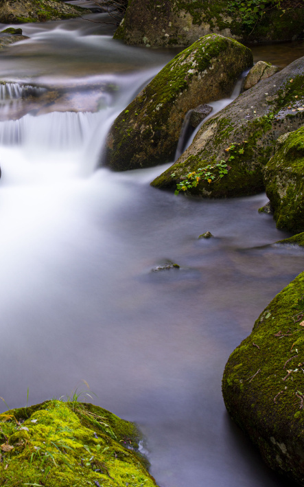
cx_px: 49
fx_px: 926
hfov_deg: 18.4
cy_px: 157
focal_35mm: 70
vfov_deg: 29.2
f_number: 6.3
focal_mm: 27
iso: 100
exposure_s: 61
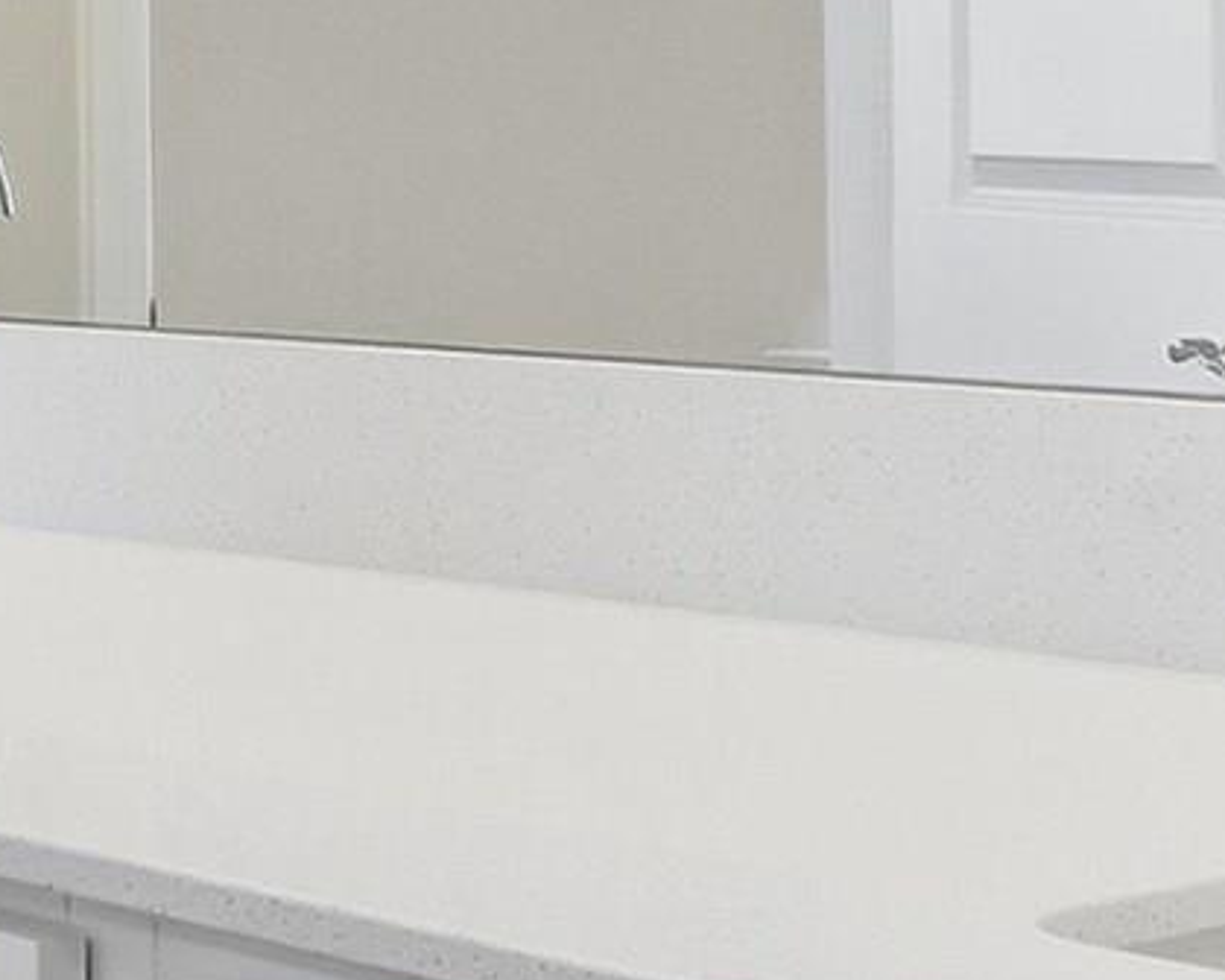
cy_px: 126
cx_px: 6
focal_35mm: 110
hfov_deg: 17.1
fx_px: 3987
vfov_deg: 13.9
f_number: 11
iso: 160
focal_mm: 16
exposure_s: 1/60
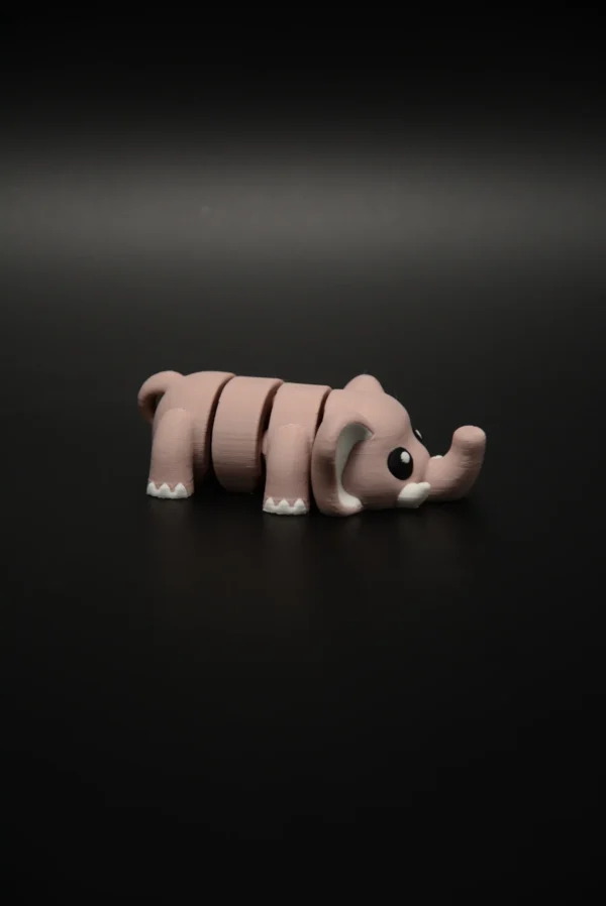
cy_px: 453
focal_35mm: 158
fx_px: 3970
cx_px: 303
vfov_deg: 13.0
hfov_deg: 8.7
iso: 640
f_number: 5.6
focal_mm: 105
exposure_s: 1/60
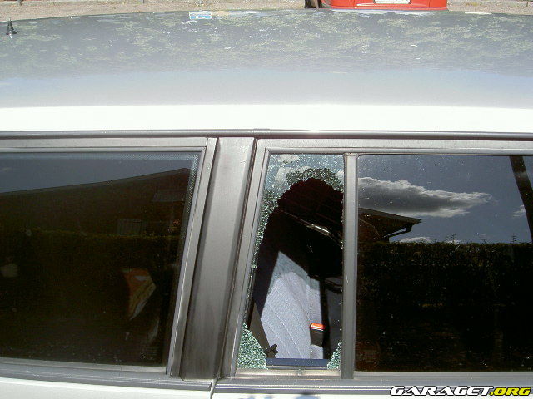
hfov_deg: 47.9
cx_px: 266
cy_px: 200
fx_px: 601
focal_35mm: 39
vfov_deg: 36.8
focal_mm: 8
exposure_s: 1/588
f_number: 4.7
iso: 100
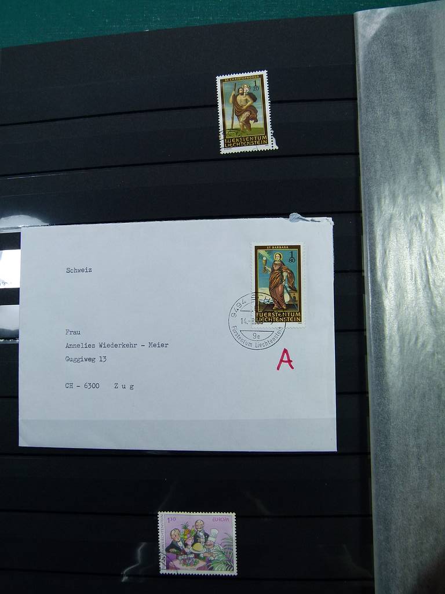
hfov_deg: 39.7
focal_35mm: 36
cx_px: 222
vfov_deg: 51.4
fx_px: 617
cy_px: 297
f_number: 3.6
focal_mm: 6.5
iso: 100
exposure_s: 1/125
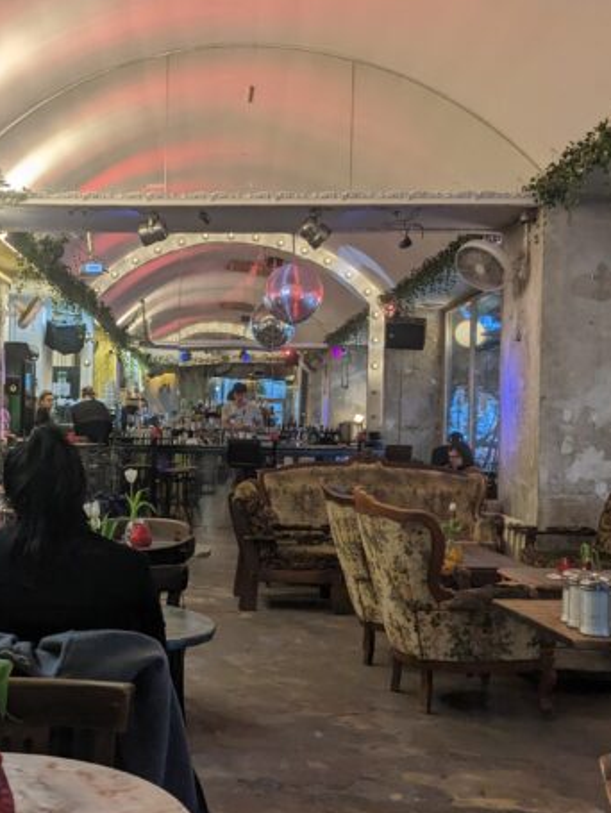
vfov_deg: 50.1
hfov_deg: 37.7
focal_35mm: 37
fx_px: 870
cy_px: 416
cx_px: 152
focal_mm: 4.38
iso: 155
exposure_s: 1/99.9
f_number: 1.73
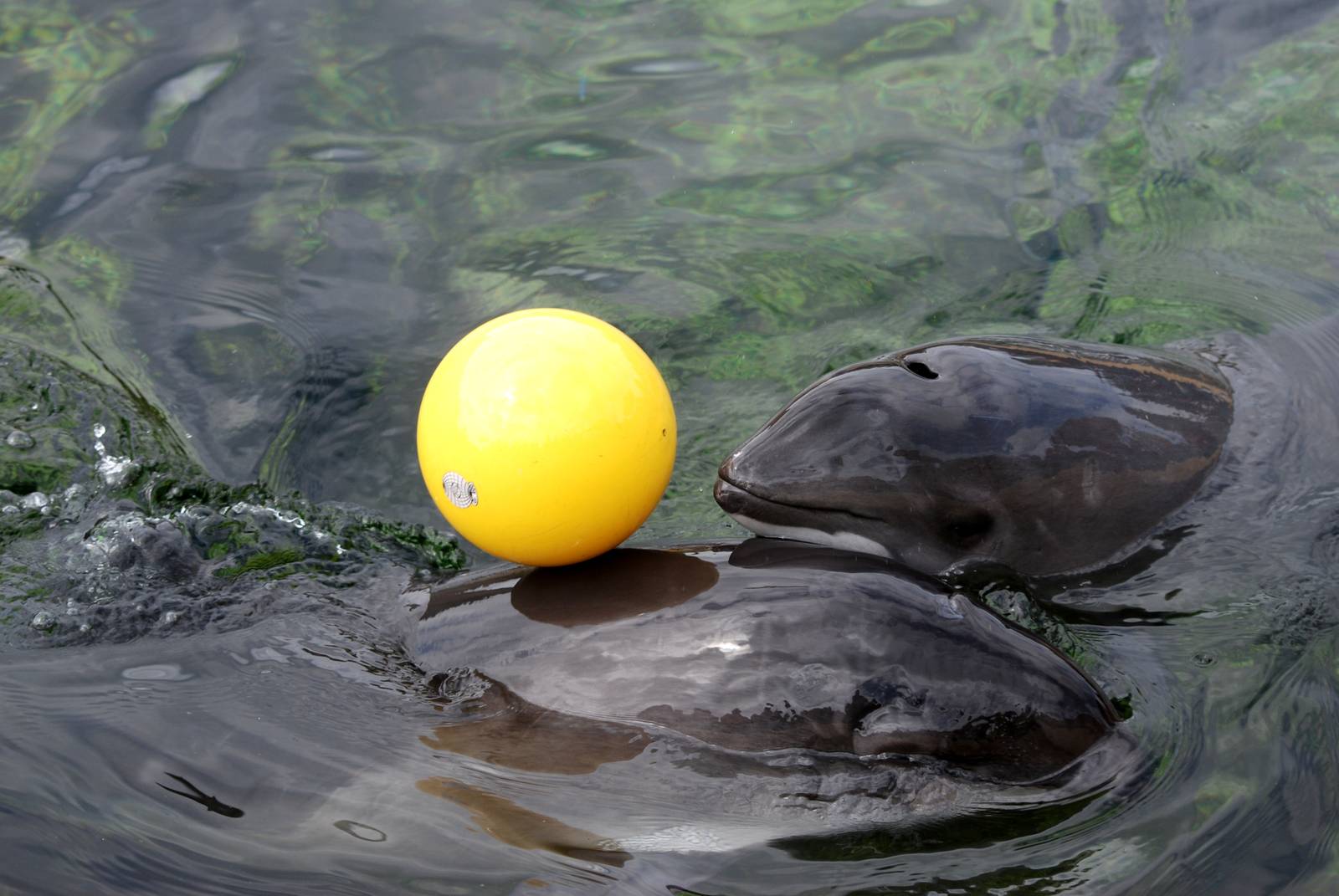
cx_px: 670
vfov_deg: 13.1
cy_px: 448
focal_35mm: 105
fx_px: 3910
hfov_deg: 19.4
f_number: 5.6
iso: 160
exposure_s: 1/500
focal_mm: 70
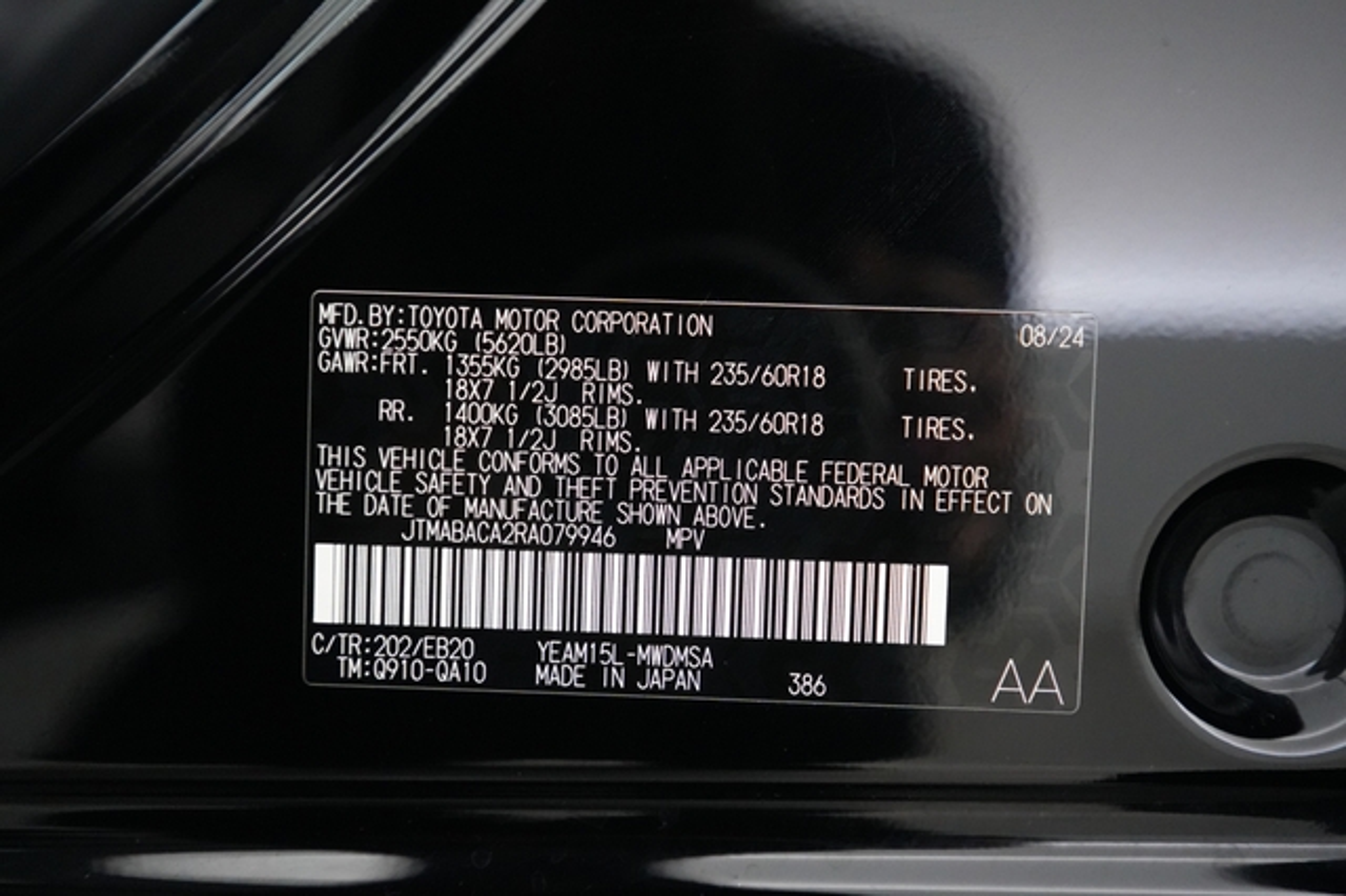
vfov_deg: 46.4
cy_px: 448
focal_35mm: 28
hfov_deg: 65.5
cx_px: 673
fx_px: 1046
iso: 10000
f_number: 2.8
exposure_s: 1/160
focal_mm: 28
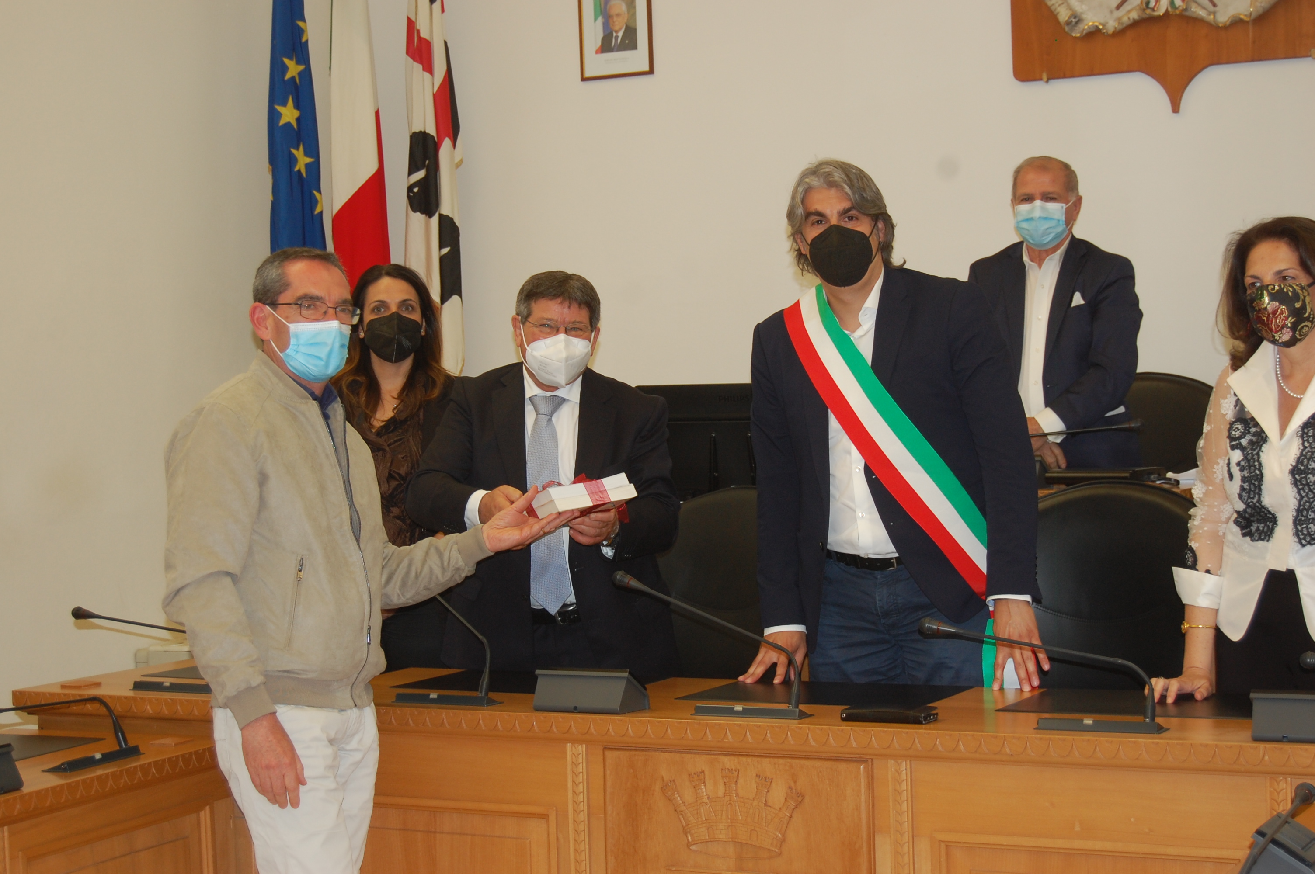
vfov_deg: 21.5
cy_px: 437
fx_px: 2299
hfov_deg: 31.9
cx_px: 658
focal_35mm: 63
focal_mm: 42
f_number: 5.3
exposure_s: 1/60
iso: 400
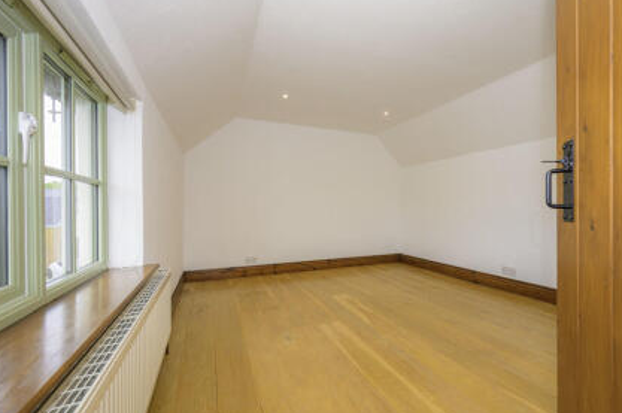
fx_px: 276
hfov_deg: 96.6
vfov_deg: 73.6
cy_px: 205
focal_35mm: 16
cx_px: 334
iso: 400
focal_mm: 14
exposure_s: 1/125
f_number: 6.3
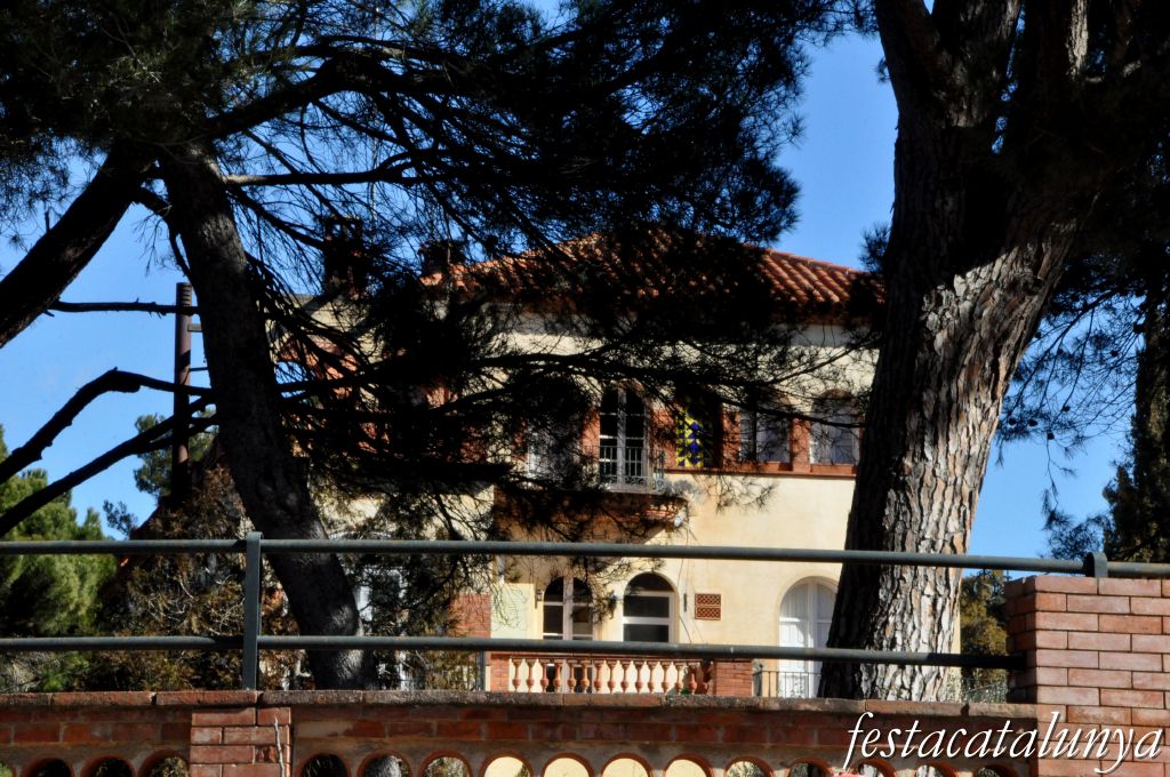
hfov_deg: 15.2
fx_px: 4382
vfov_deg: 10.1
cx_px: 585
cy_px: 388
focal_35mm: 135
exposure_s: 1/200
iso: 2000
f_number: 32
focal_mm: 90
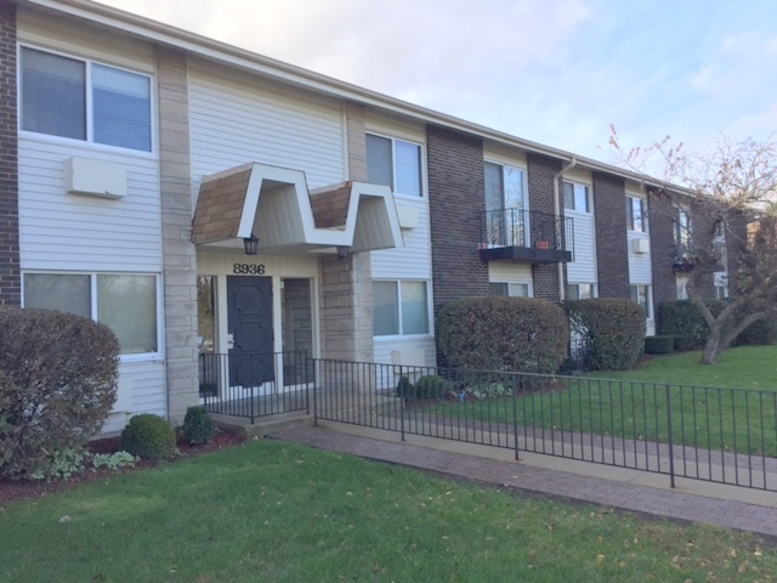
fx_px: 651
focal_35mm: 29
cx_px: 388
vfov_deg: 48.2
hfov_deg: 61.7
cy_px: 292
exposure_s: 1/682
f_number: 2.2
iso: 32
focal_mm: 4.15
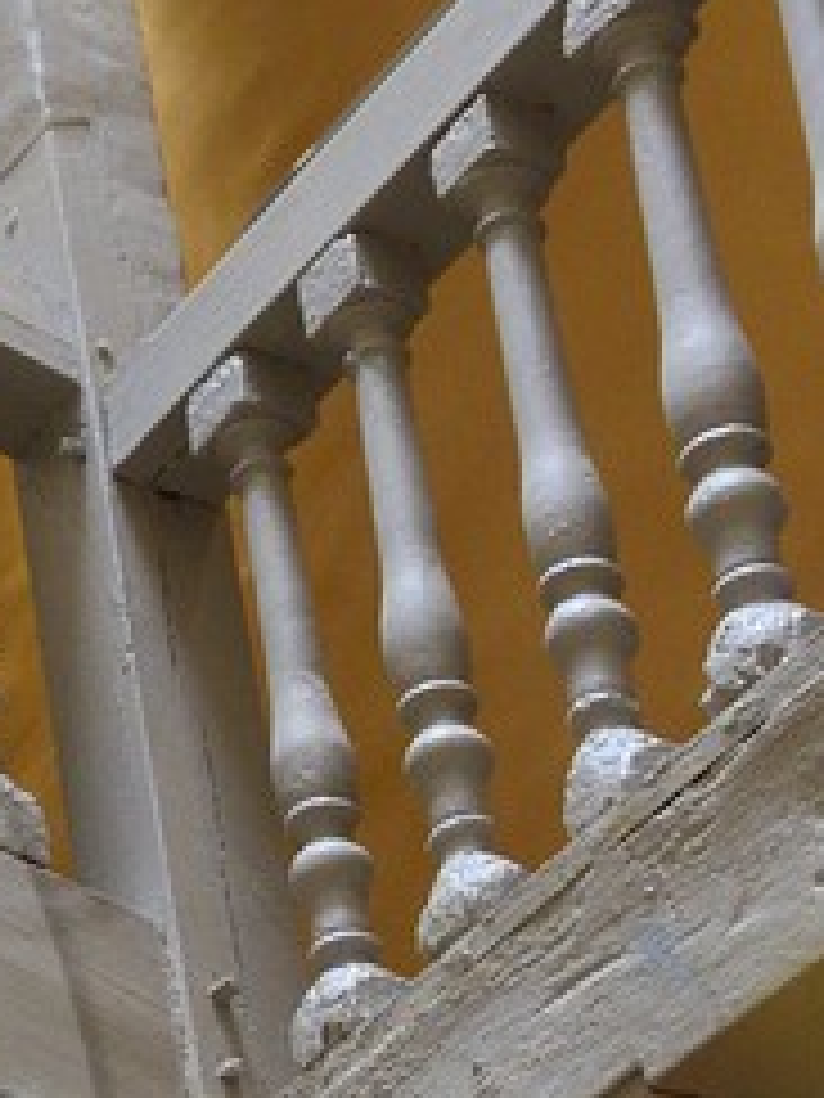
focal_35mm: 164
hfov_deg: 8.2
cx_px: -1270
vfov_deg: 11.7
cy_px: 1395
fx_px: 5205
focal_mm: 26
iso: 1600
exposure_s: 1/50
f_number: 5.6
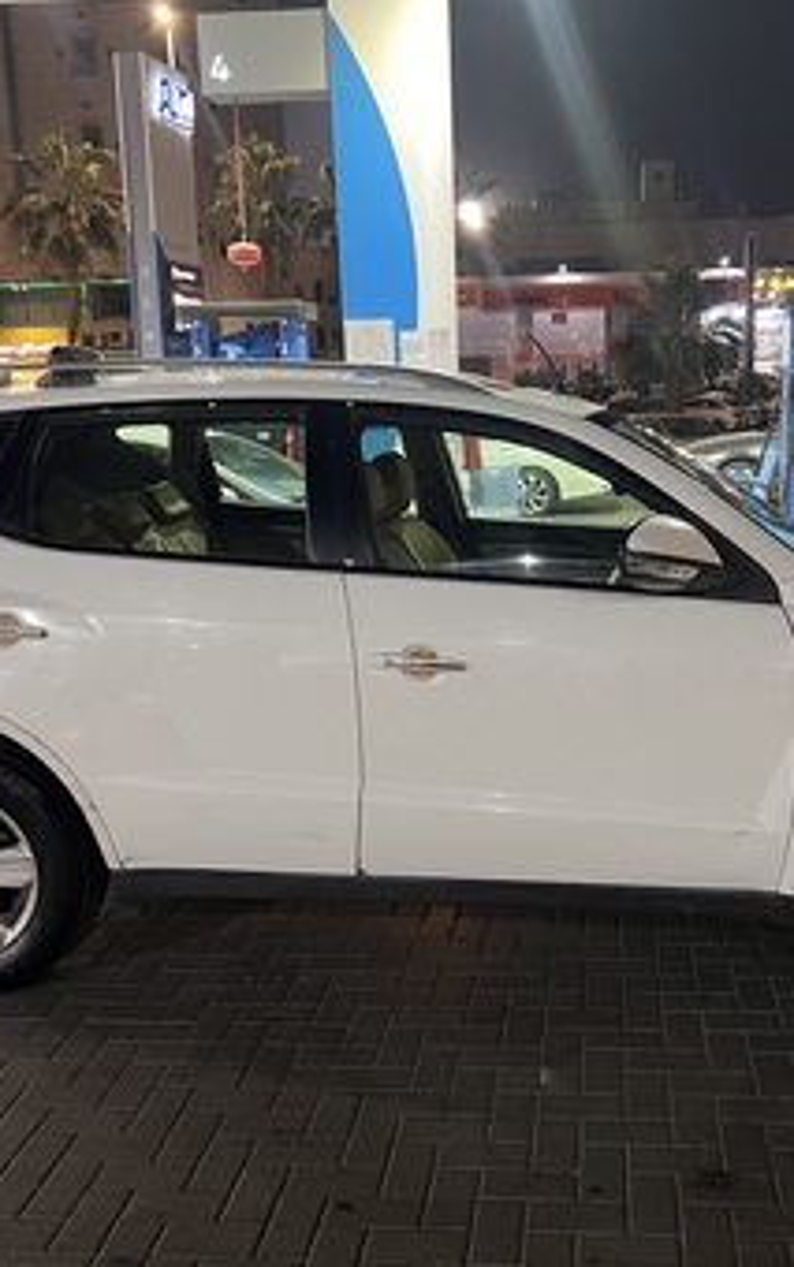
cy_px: 632
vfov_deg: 52.7
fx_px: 1279
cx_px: 513
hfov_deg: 34.3
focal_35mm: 37
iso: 320
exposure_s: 1/60
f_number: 1.5
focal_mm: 5.7
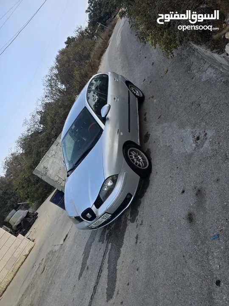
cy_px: 153
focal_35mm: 23
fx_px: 203
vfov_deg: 73.9
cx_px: 114
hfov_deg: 58.9
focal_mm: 6.3
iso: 12
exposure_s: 1/180
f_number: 1.7
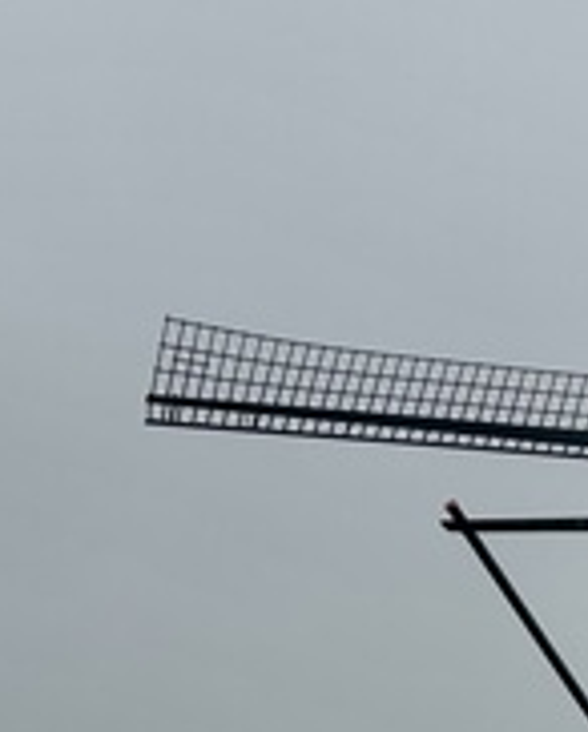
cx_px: 612
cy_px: 766
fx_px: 5494
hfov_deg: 6.1
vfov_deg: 7.6
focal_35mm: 253
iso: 25
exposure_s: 1/747
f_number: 2.8
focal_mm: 9
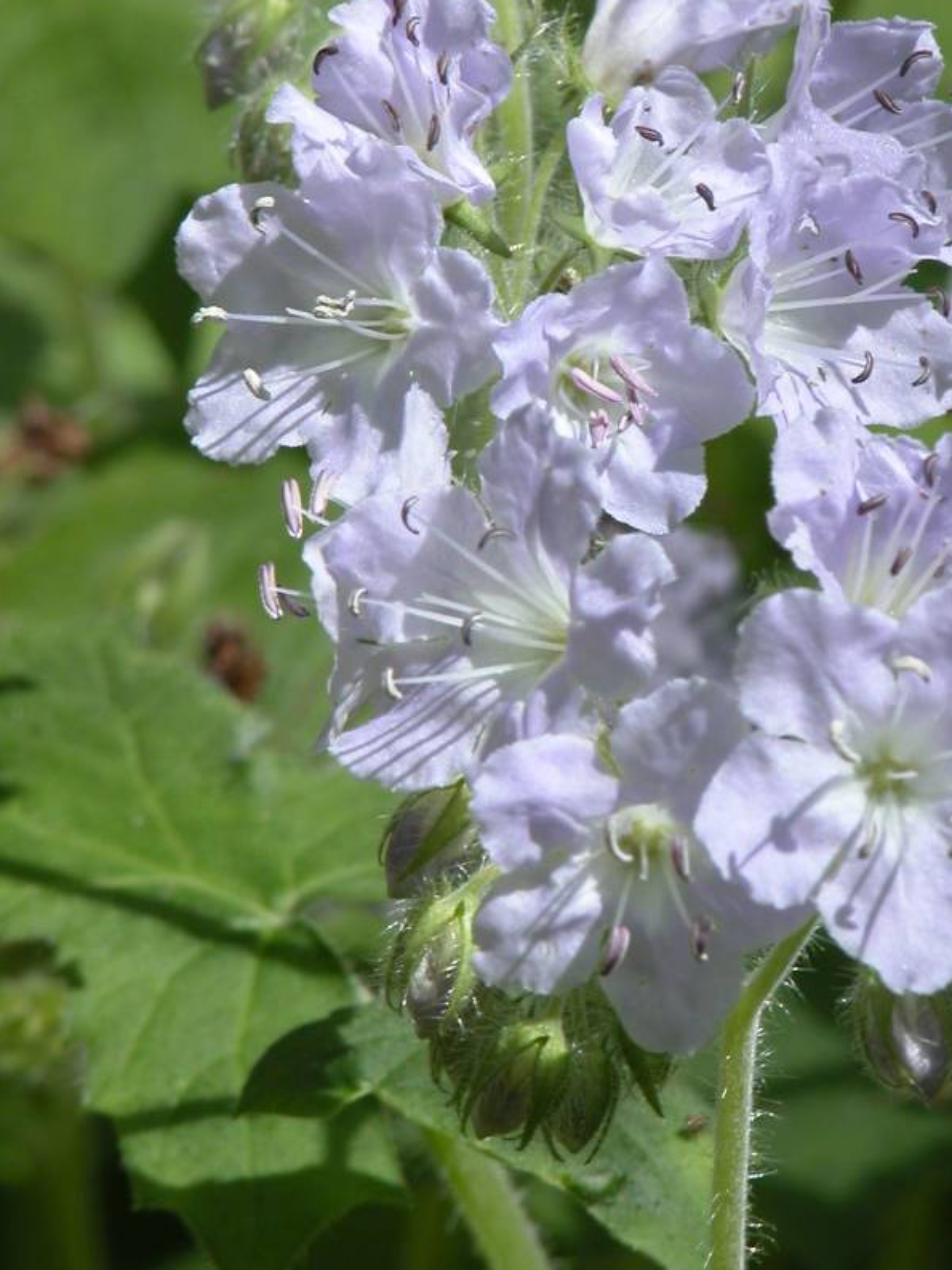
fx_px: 16570
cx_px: 714
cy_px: 500
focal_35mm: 452
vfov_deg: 4.4
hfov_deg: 3.3
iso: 100
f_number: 7.4
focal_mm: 71.2
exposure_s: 1/184
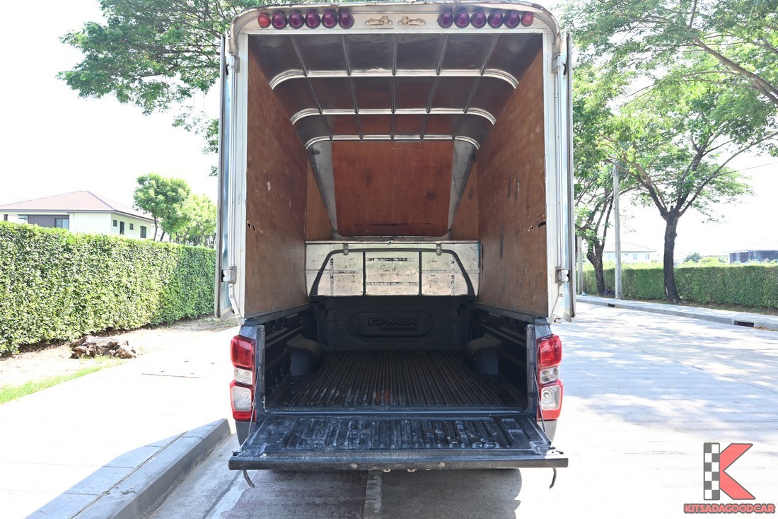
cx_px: 389
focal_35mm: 24
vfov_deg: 53.2
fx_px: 519
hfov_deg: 73.7
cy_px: 260
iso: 100
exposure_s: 1/45
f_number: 6.7
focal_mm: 24
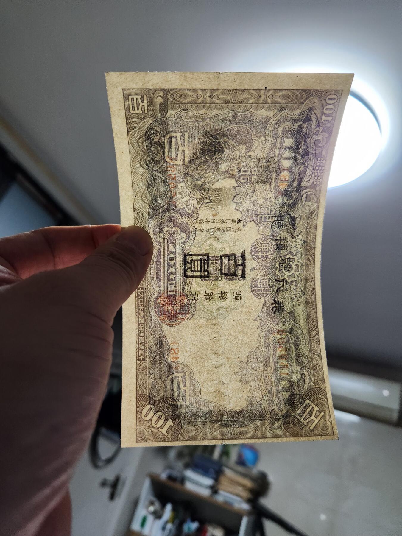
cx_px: 201
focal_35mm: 23
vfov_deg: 73.9
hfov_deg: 58.9
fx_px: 356
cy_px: 268
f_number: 1.8
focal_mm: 5.4
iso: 800
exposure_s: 1/100
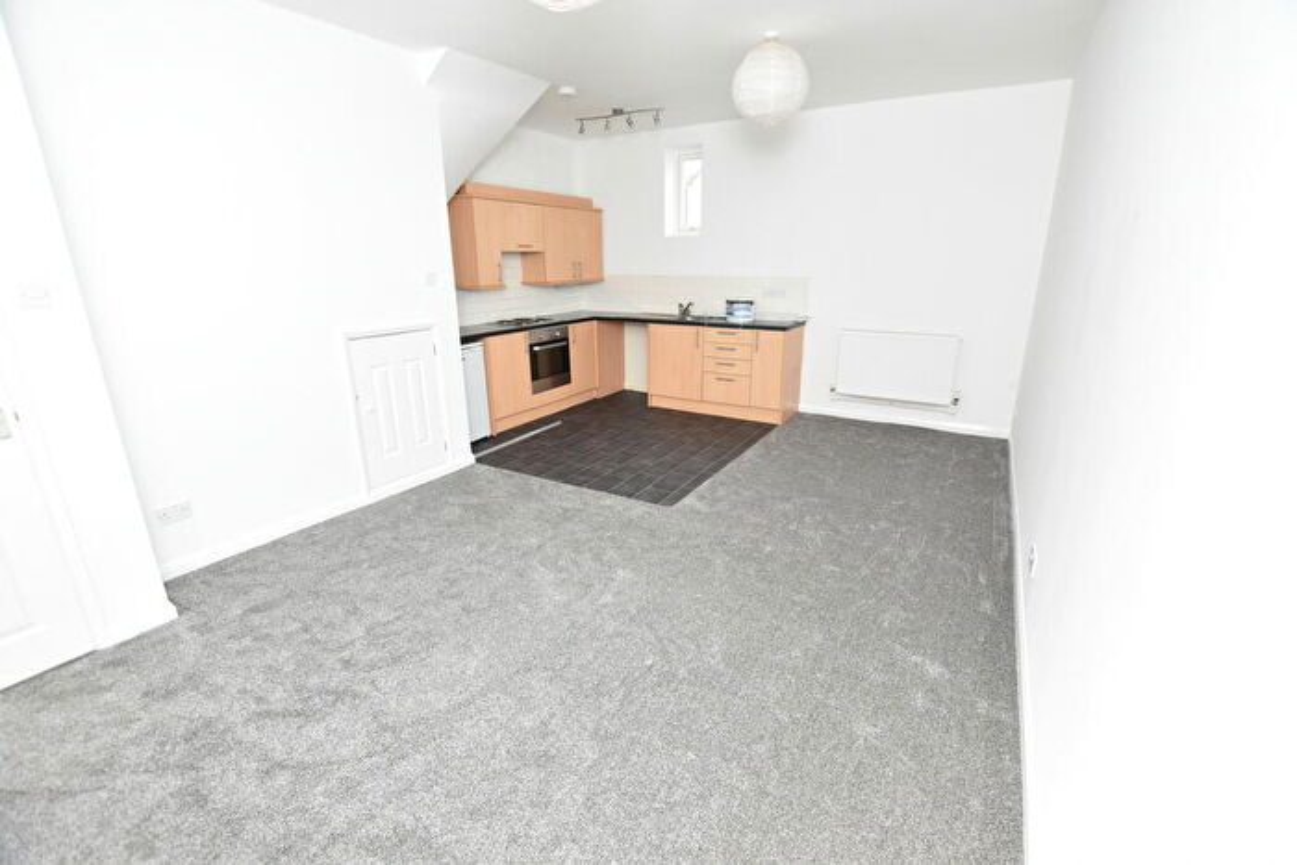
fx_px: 540
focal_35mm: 15
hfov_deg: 100.4
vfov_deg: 77.4
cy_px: 432
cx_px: 648
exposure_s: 1/200
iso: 800
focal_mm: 10
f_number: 5
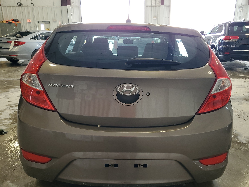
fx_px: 209
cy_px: 103
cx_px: 128
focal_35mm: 29
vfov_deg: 48.2
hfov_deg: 61.6
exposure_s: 1/120
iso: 57
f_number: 1.5
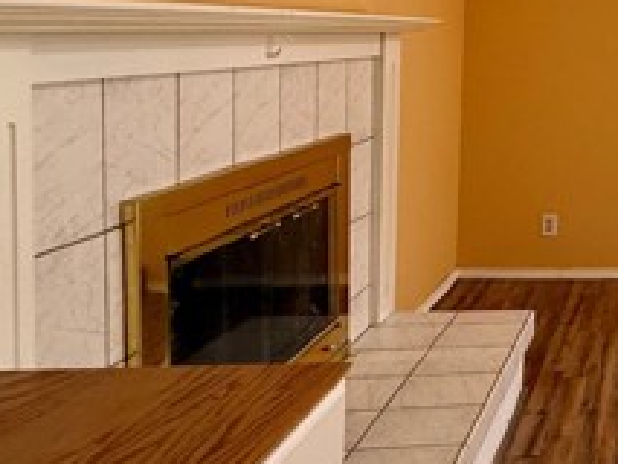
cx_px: 853
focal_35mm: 42
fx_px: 750
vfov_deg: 33.5
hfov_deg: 31.3
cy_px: 102
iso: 80
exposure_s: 1/120
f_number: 2.2
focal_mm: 2.22
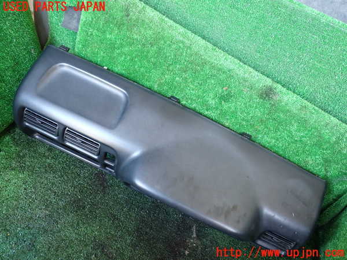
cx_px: 174
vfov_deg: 46.8
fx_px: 301
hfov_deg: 60.0
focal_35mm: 30
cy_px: 130
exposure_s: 1/30
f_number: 2.3
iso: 320
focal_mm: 5.4
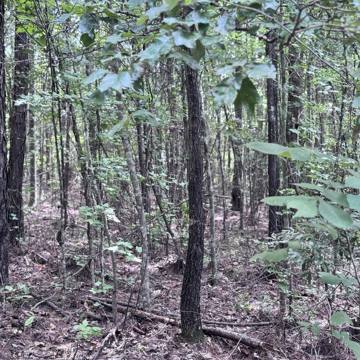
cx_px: 193
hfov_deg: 30.0
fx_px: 671
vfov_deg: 30.0
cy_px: 181
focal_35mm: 57
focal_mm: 6.76
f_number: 1.78
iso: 100
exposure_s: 1/80
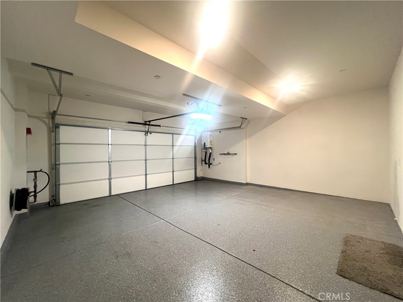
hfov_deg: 106.2
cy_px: 151
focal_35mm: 13
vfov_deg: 89.9
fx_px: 151
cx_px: 202
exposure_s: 1/60
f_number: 1.8
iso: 320
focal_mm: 1.57
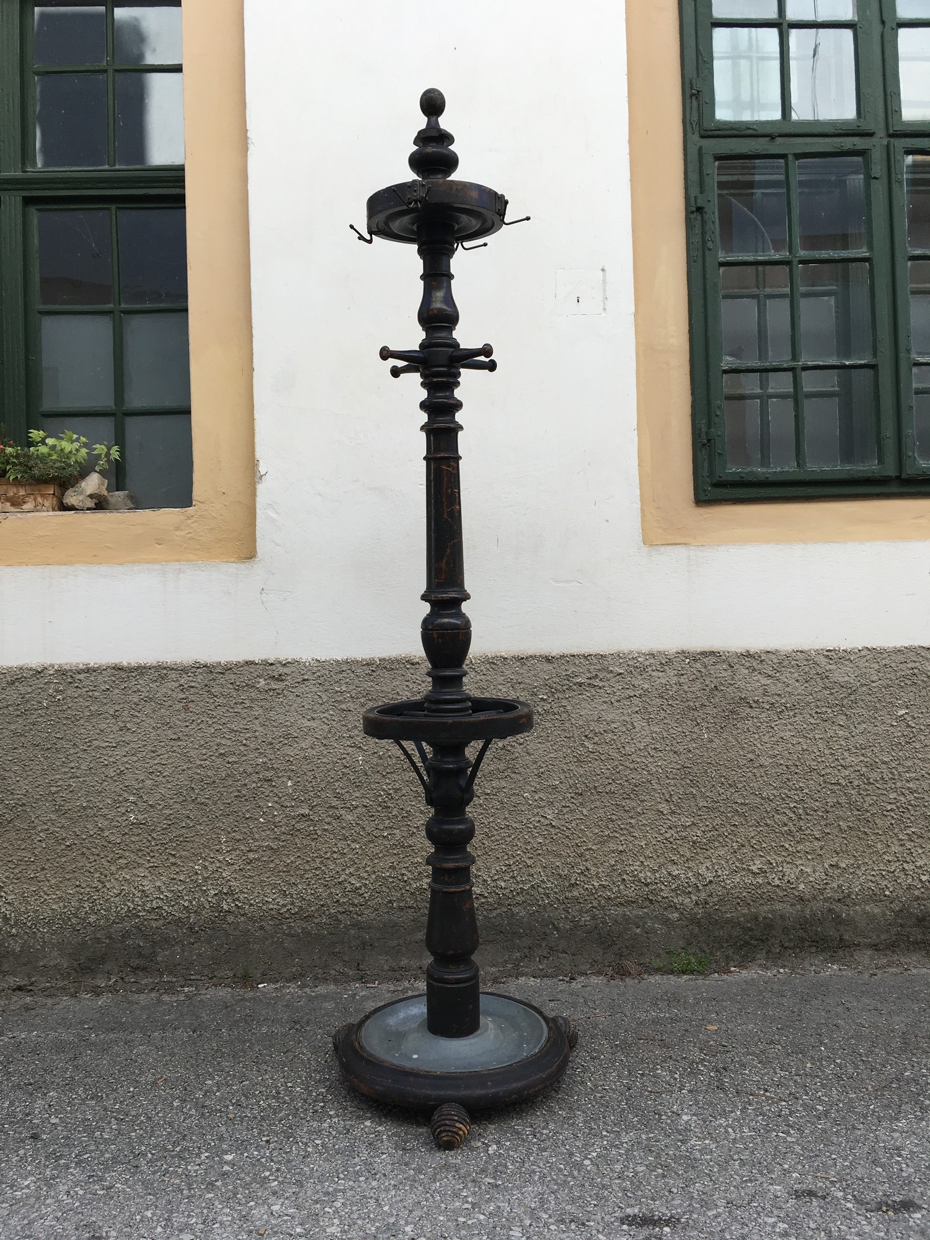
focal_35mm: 29
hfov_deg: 48.2
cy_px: 620
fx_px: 1039
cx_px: 465
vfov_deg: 61.7
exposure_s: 1/382
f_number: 2.2
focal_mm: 4.15
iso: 25
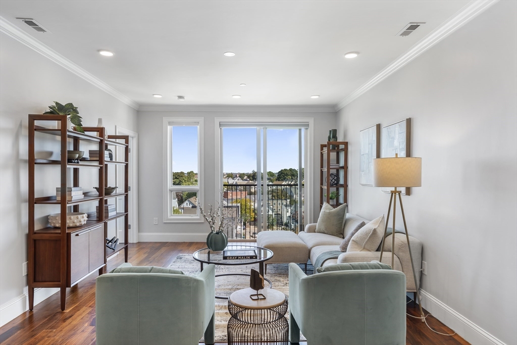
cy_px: 172
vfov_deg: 53.1
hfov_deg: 73.7
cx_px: 258
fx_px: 345
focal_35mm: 24
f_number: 9.5
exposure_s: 1/6
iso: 100
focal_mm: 24
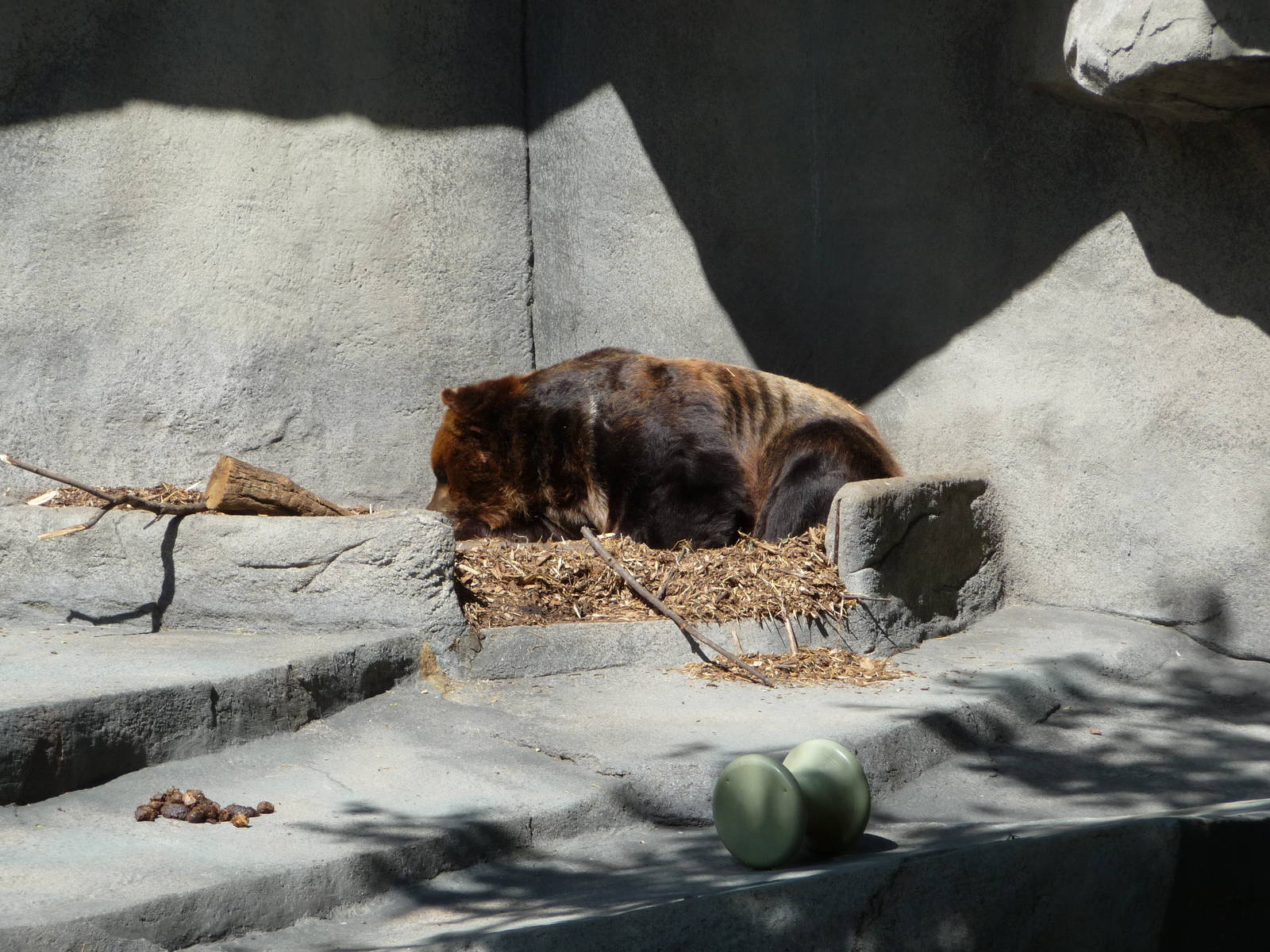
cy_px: 476
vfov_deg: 10.1
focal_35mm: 147
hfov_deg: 13.4
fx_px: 5393
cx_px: 635
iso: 100
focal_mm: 25.2
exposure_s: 1/400
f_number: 4.8
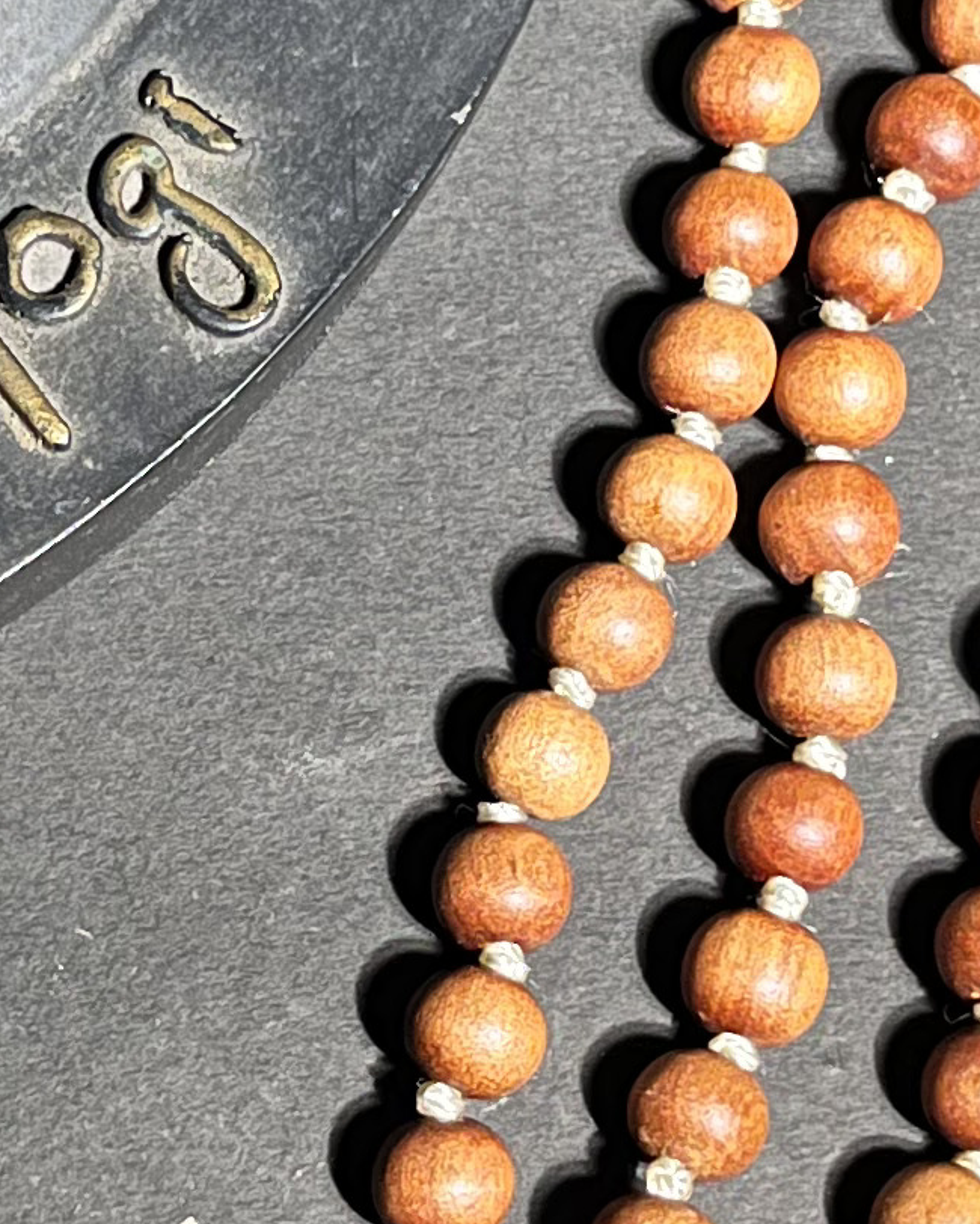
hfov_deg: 12.2
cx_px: 149
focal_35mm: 126
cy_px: 565
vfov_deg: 15.3
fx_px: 4566
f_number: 1.6
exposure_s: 1/50
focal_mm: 5.1
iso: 500
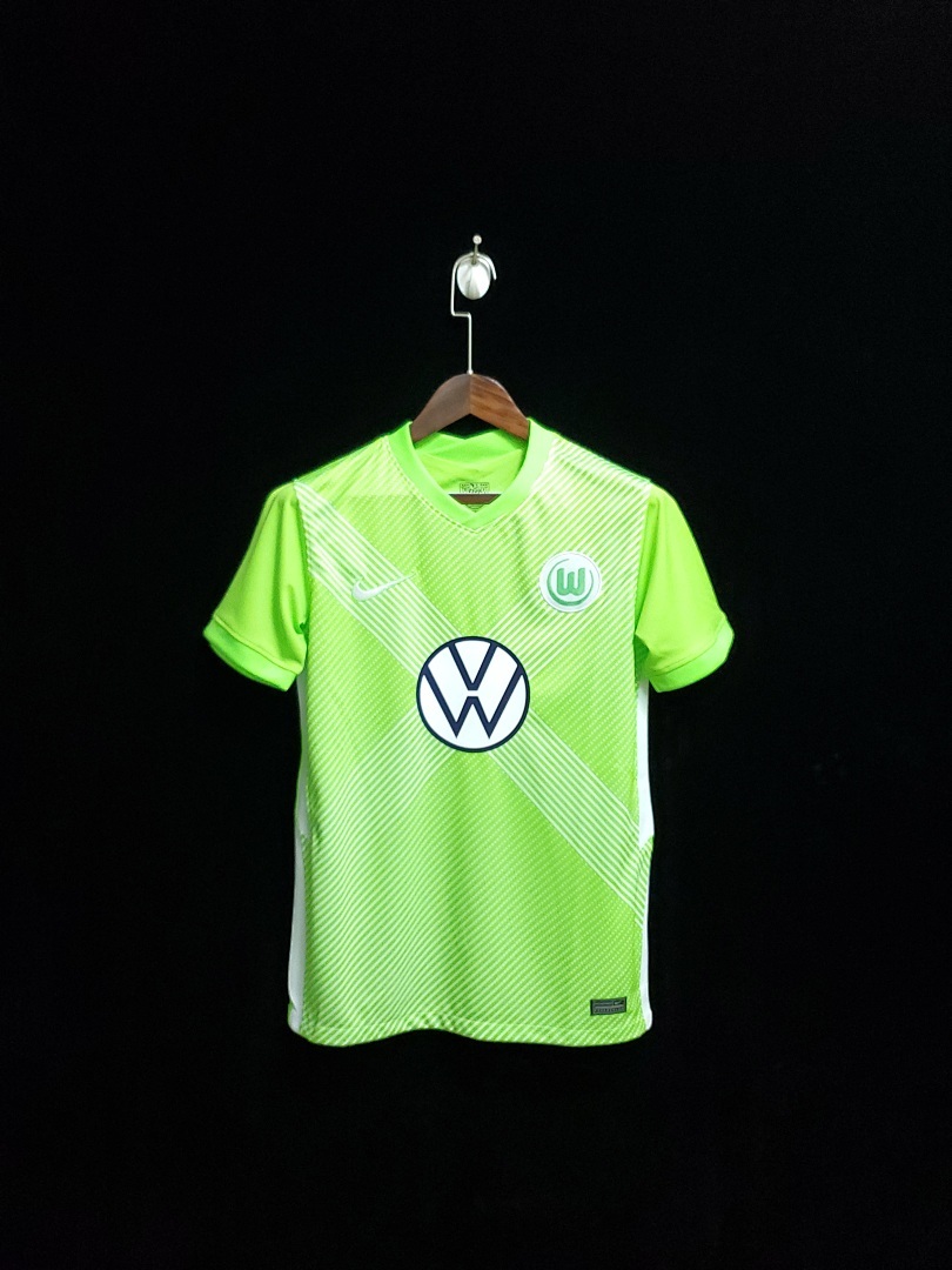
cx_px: 476
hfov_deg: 53.1
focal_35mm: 26
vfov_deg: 67.3
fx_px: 953
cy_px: 635
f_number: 1.5
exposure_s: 1/30
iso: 500
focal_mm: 4.3
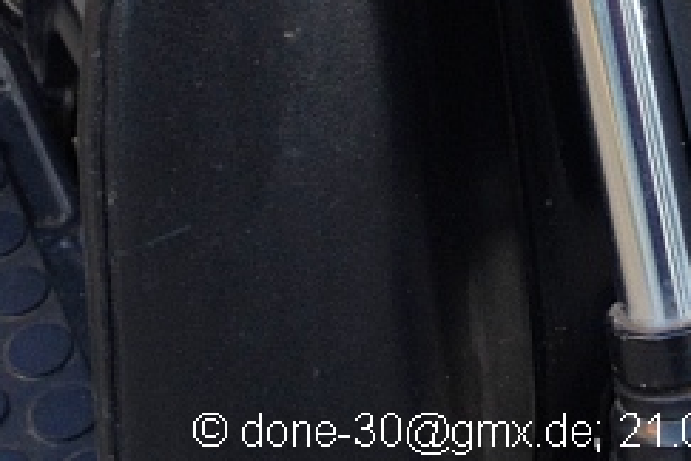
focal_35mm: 120
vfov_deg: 10.8
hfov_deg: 16.9
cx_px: 580
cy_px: -333
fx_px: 2303
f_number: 2.4
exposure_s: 1/20
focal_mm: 4.28
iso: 50
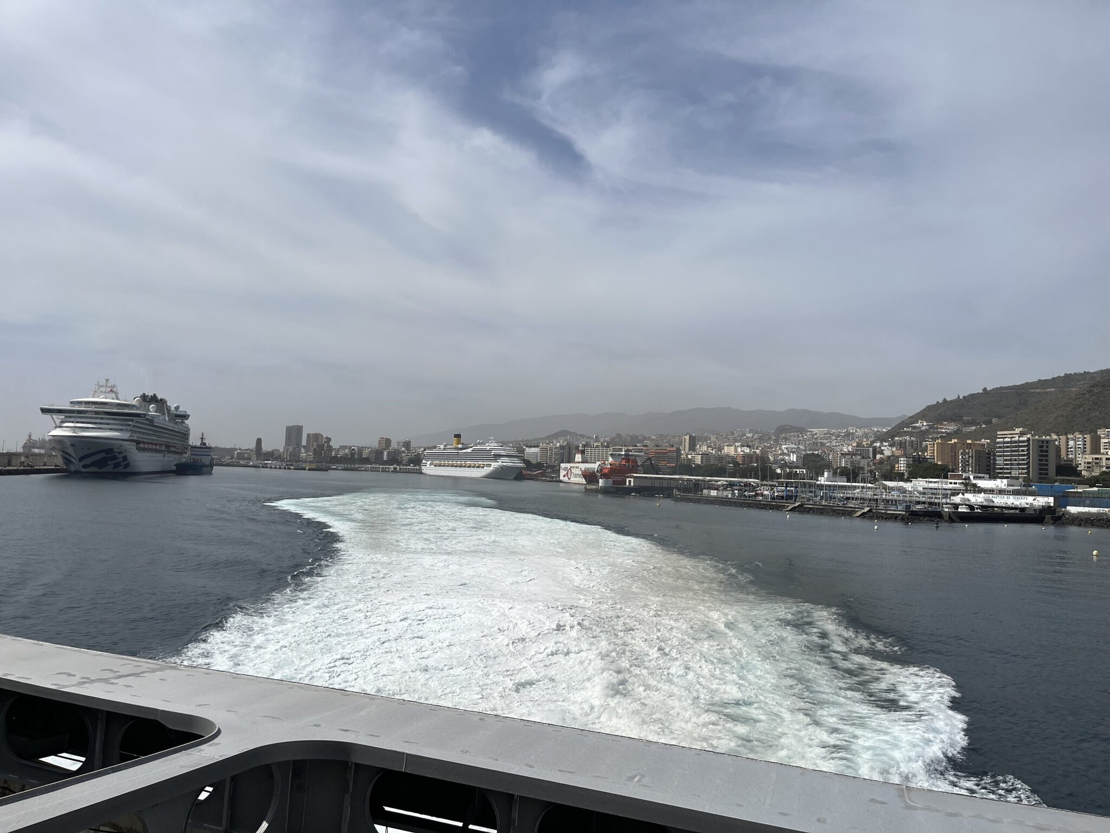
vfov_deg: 53.1
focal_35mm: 26
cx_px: 555
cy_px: 416
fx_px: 834
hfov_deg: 67.3
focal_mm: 5.1
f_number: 1.6
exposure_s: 1/11905
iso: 50
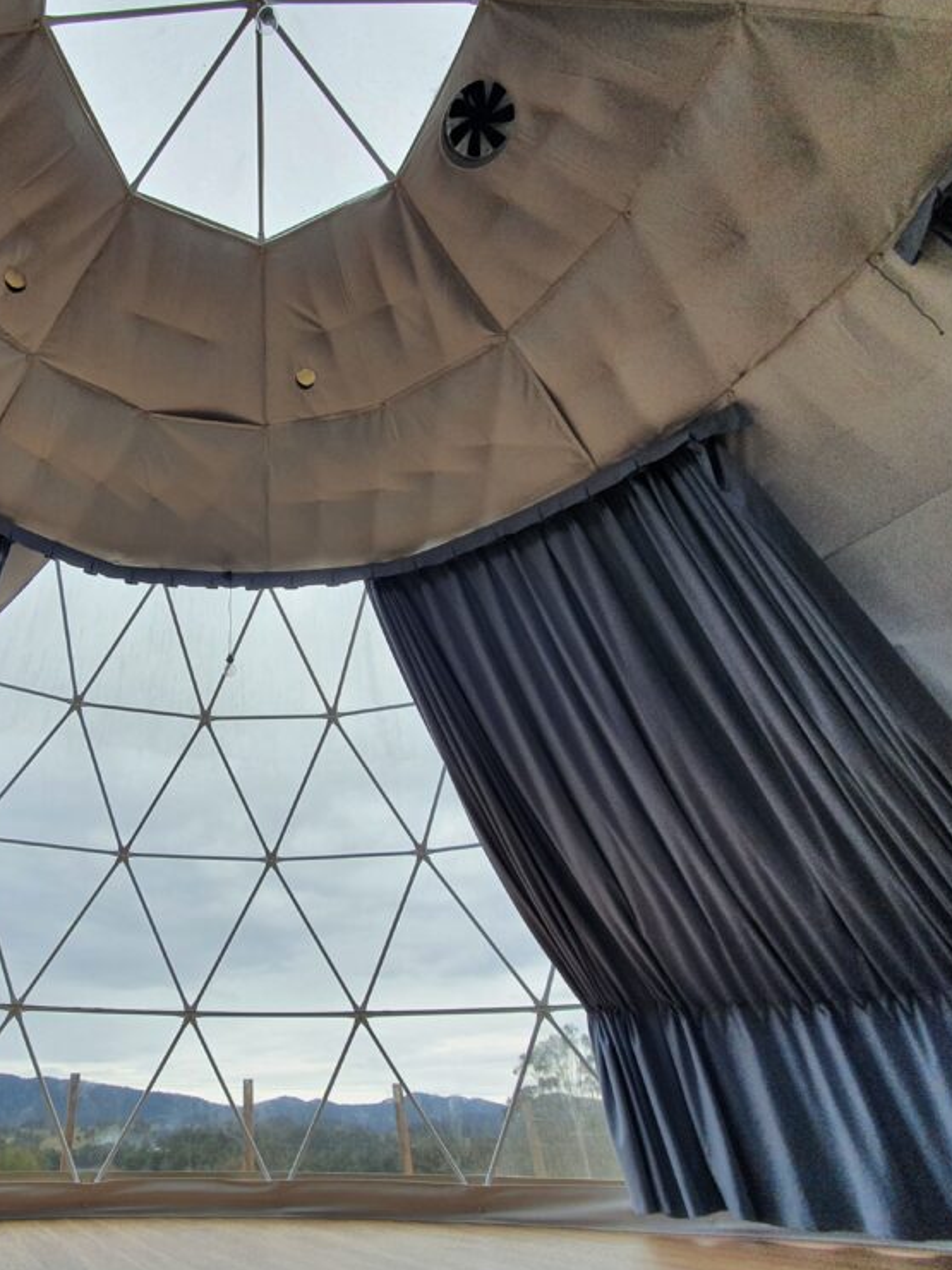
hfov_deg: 67.8
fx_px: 660
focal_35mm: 18
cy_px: 644
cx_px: 259
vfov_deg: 87.7
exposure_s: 1/114
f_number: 2.2
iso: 50
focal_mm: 1.8
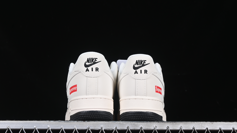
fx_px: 496
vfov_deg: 15.3
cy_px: 71
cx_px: 118
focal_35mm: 79
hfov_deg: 26.9
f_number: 8
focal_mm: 50
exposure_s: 1/80
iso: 160
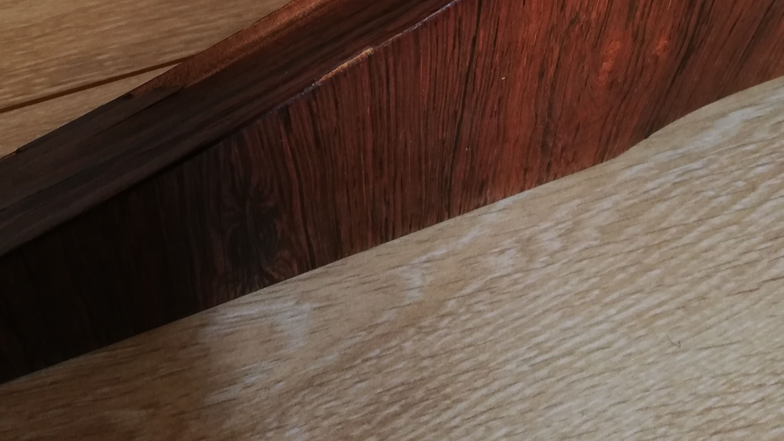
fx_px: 790
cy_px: -44
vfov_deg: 28.4
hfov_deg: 52.8
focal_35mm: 38
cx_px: 393
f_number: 2.2
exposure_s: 1/33.3
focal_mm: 3.81
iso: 320
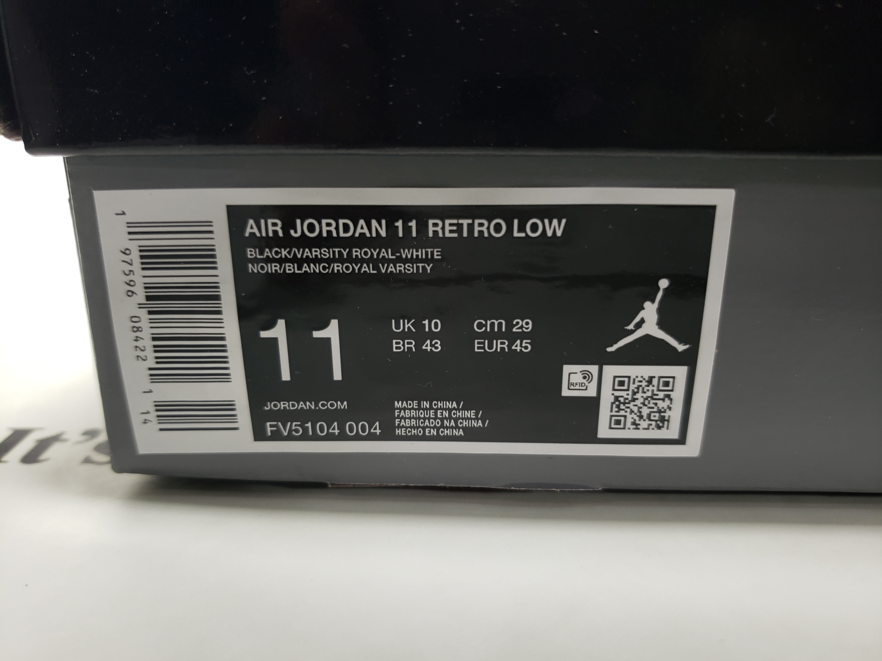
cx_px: 441
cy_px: 330
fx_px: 662
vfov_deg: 53.1
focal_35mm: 26
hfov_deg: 67.3
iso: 64
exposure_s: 1/100
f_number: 1.5
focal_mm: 4.3
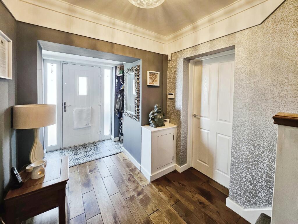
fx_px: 112
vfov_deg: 90.0
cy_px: 112
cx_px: 149
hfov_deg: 106.2
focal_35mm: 13
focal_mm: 1.7
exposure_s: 1/50
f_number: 2.2
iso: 160
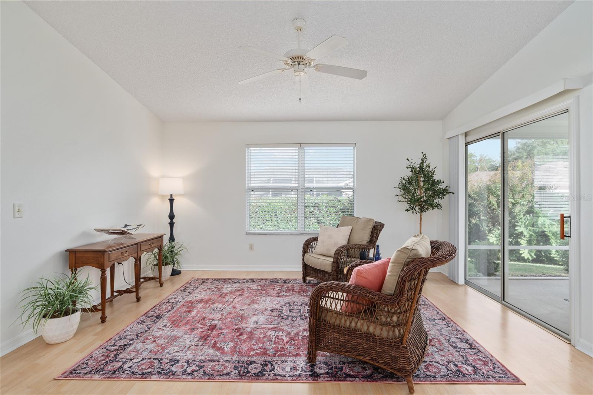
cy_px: 198
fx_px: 296
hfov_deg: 90.0
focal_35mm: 18
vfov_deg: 67.4
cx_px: 296
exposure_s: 1/5
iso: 100
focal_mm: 18
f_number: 7.1
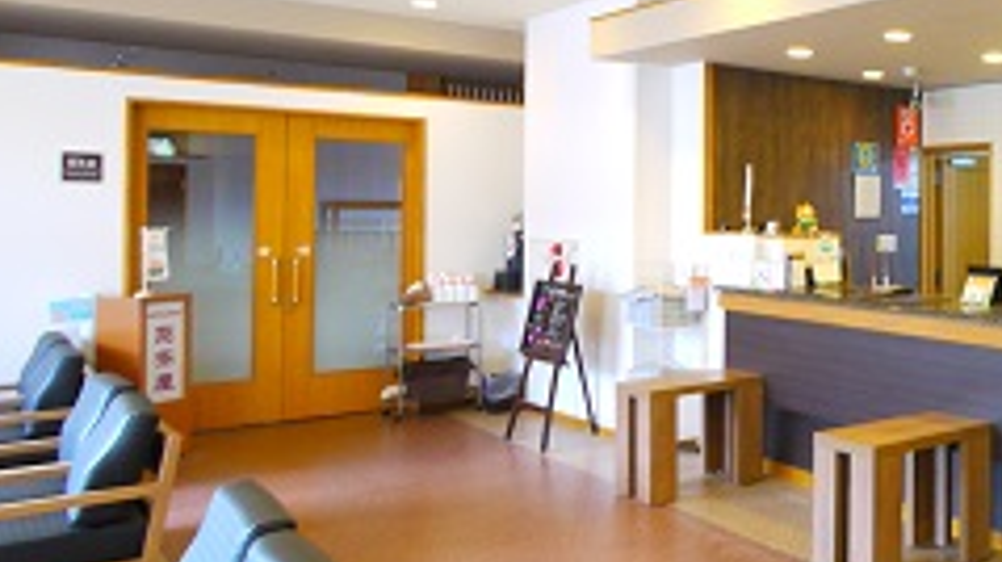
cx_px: 1077
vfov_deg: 32.6
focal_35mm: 36
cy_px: 216
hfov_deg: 43.9
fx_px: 956
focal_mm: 7
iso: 400
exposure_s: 1/20
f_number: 4
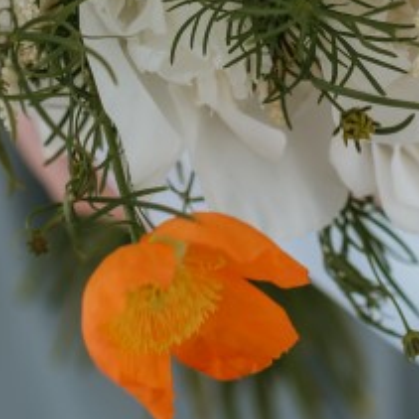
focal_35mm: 162
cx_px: 342
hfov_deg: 10.8
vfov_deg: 10.2
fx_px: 2218
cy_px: -312
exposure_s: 1/800
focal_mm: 35
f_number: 2.8
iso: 100
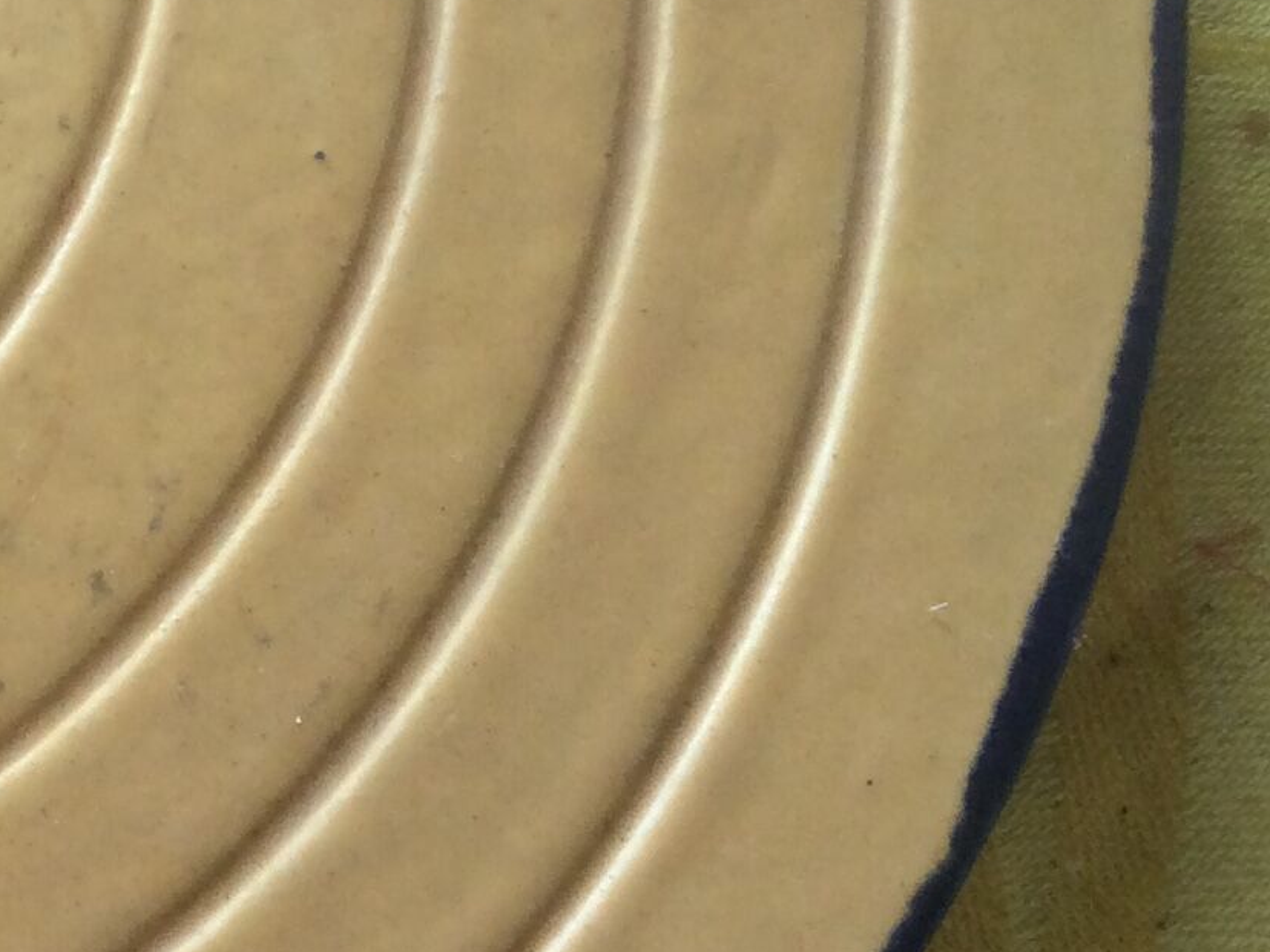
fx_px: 3669
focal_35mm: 100
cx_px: -618
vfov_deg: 14.6
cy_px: 63
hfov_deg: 17.7
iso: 40
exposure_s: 1/33
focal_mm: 3.3
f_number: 2.4
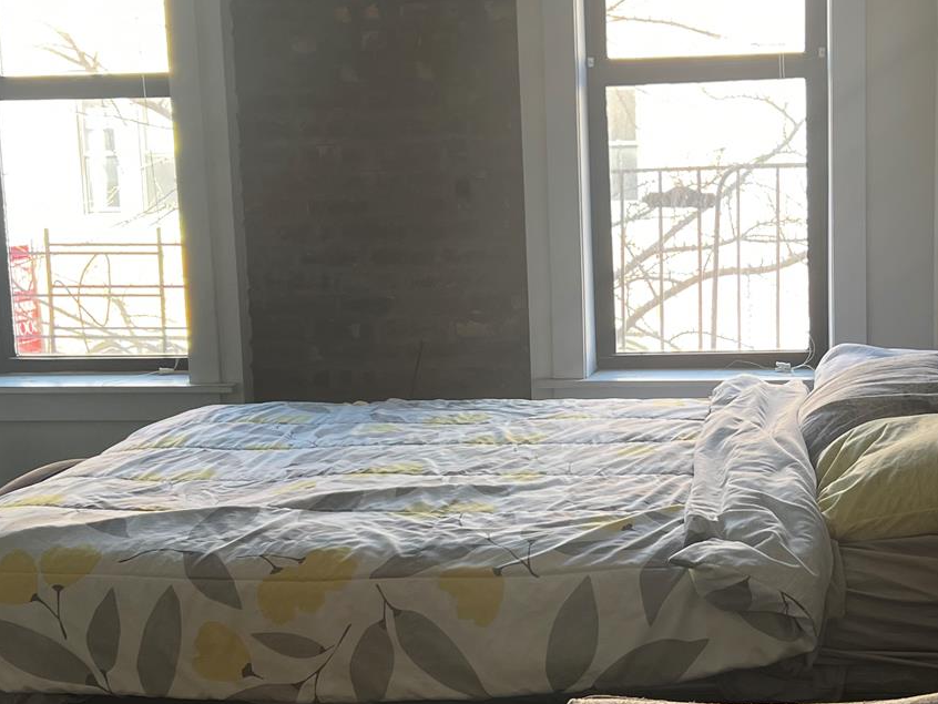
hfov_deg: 32.4
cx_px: 618
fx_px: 1599
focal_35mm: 59
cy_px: 353
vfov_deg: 24.8
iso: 50
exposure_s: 1/121
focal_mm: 5.7
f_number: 1.5
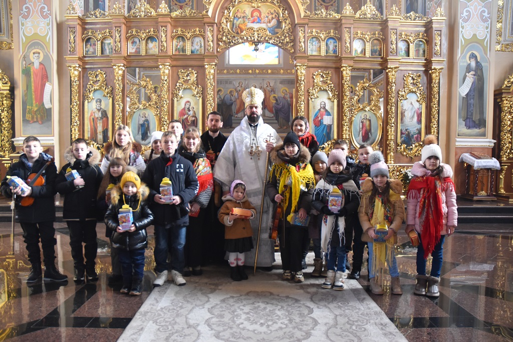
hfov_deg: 67.4
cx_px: 256
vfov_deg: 47.9
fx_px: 385
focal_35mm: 27
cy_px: 171
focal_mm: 18
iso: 1100
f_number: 3.5
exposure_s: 1/125
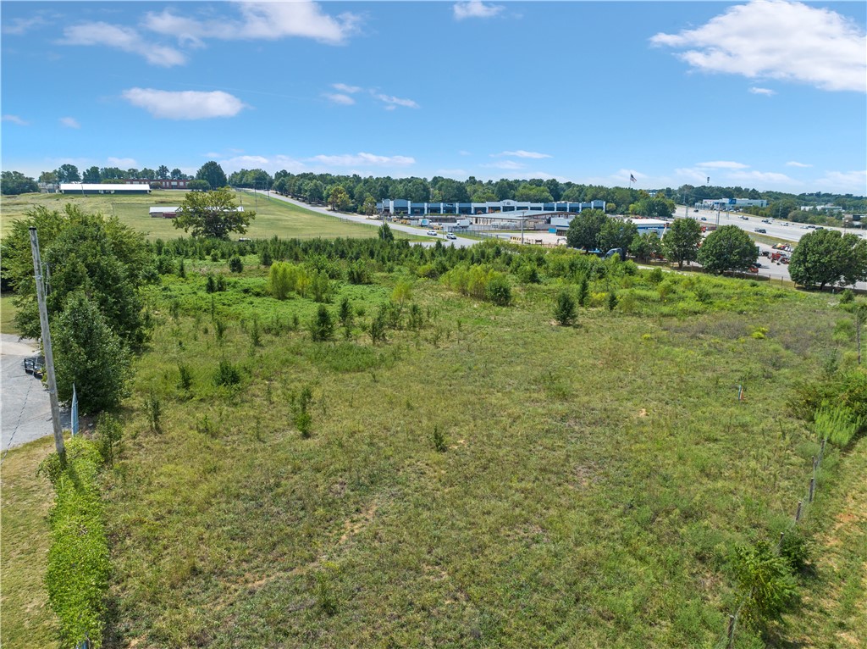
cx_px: 434
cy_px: 324
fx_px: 601
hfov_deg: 71.6
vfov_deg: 56.7
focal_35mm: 24
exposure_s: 1/640
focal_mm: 12.29
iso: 110
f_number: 2.8
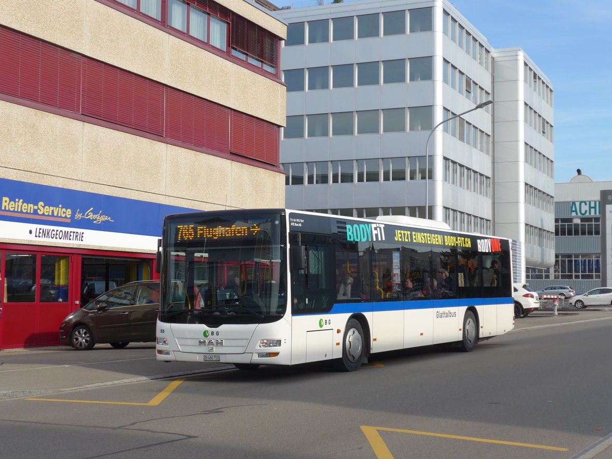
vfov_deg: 26.1
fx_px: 990
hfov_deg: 34.4
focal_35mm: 56
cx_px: 311
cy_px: 226
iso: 80
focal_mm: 11.3
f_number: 3.4
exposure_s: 1/800
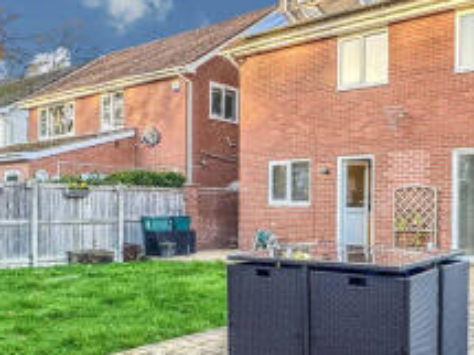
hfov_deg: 48.5
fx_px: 520
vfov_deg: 37.2
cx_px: 297
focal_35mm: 38
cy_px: 246
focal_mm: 2.22
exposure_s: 1/99
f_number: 2.2
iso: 64
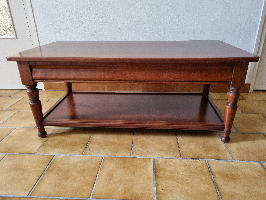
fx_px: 200
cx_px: 133
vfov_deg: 53.1
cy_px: 100
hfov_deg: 67.3
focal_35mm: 26
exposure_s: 1/33
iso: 640
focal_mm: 5.4
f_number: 1.8
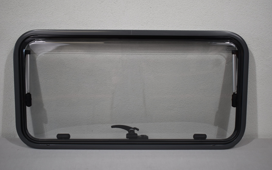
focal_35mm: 45
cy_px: 89
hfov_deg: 44.8
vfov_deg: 28.9
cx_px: 136
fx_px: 330
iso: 560
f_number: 4.2
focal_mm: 29
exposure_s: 1/250
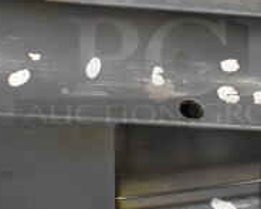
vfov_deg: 18.2
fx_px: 649
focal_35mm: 84
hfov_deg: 22.7
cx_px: 173
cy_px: 54
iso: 320
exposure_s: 1/30
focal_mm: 18
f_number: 3.5
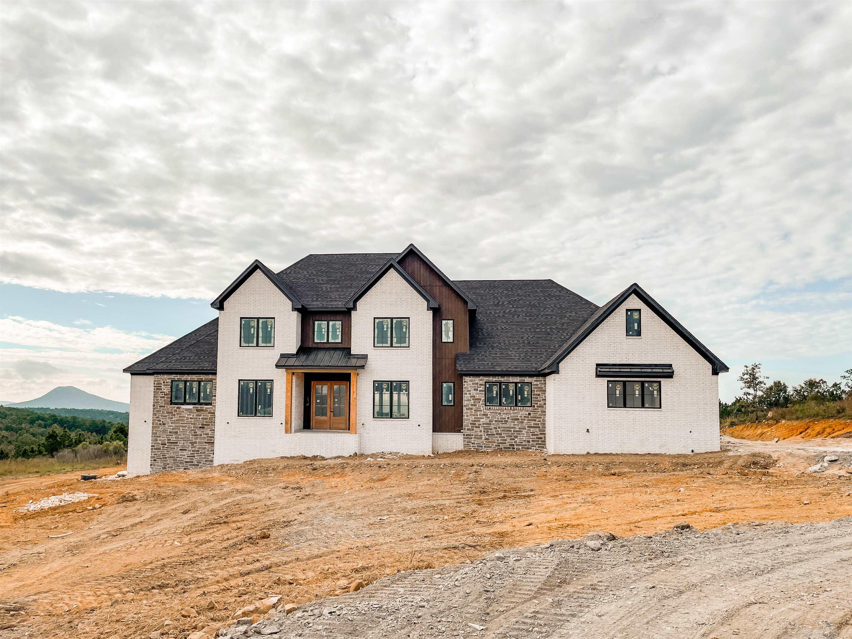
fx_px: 640
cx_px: 426
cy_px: 320
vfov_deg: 53.1
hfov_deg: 67.3
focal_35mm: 26
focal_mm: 4.2
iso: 32
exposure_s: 1/6400
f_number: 1.6
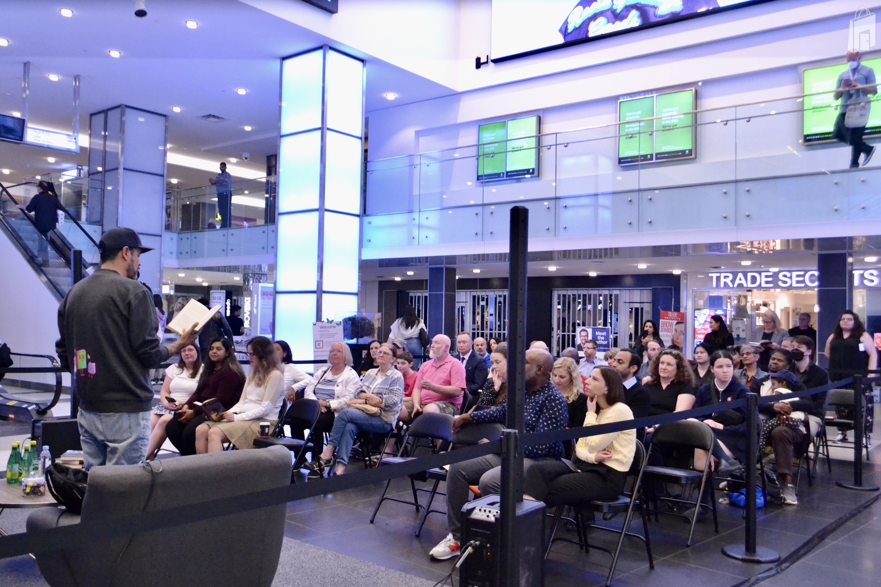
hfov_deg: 61.9
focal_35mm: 30
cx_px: 440
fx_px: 734
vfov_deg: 43.6
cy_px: 294
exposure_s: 1/125
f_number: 5.6
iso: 3200
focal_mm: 20
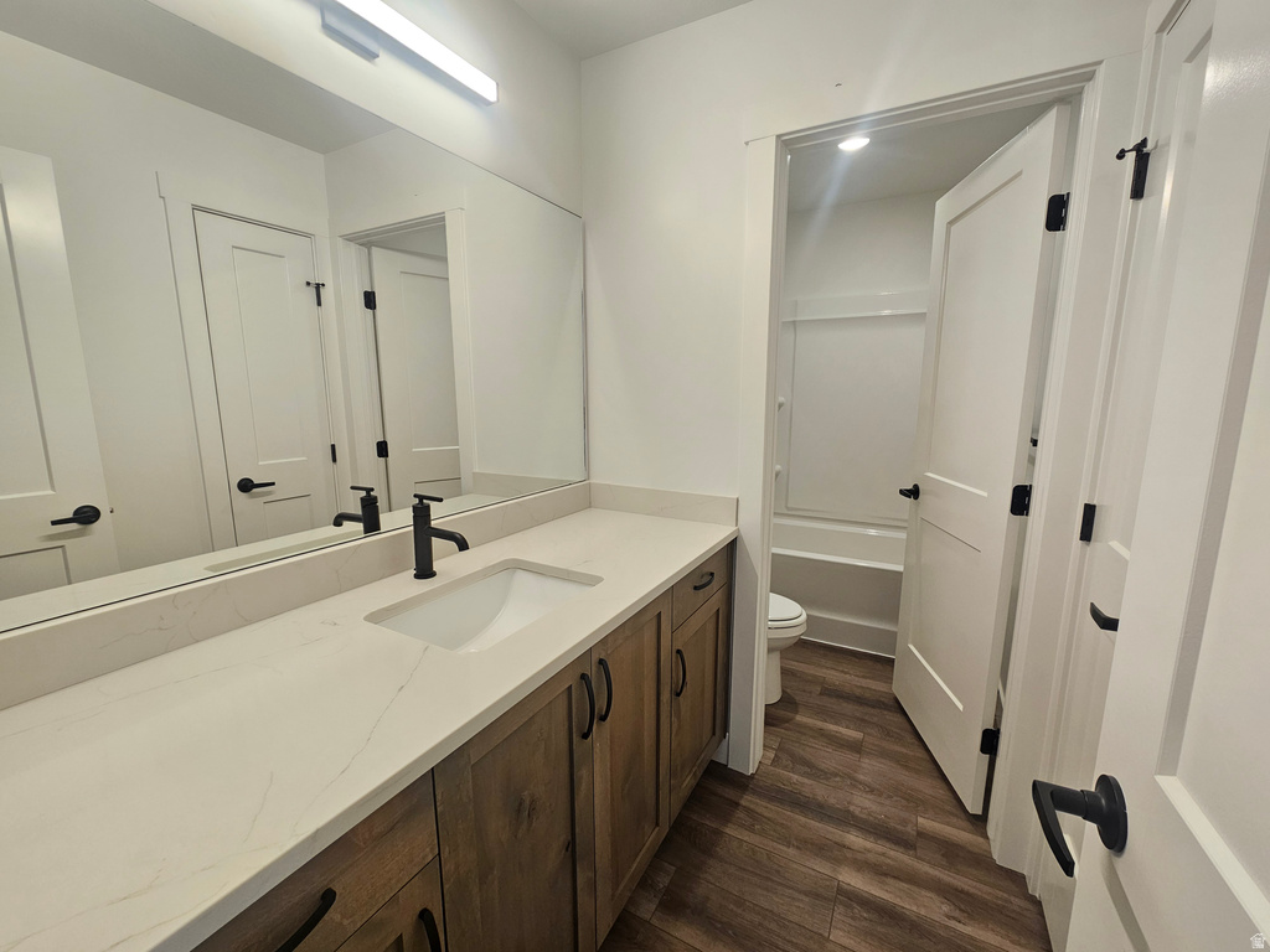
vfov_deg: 89.9
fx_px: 477
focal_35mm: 13
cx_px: 635
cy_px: 476
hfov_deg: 106.2
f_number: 2.2
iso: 125
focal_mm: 2.2
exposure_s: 1/60
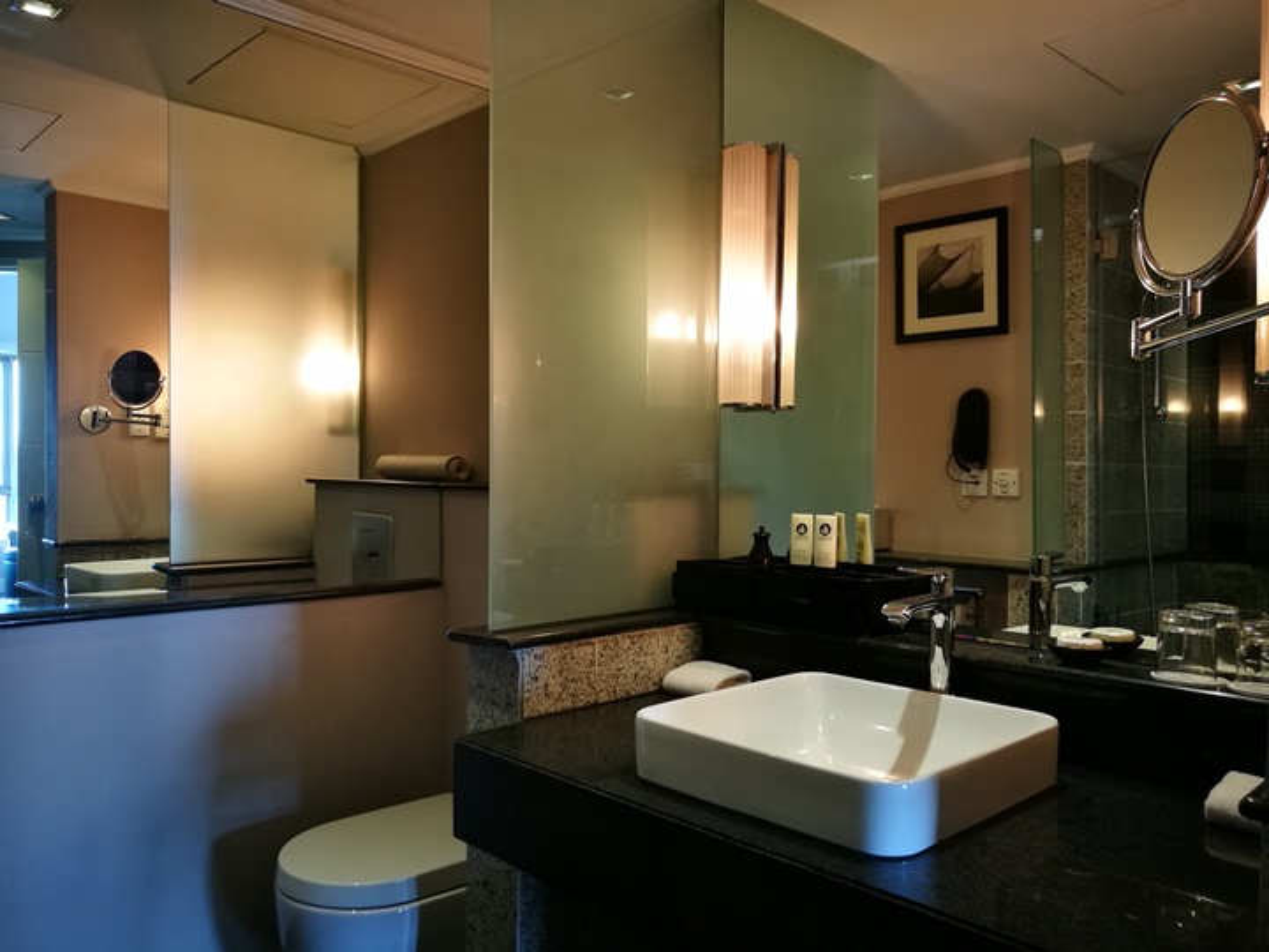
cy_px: 476
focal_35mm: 27
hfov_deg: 65.3
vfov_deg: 51.4
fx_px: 990
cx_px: 634
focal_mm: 4.5
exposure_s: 1/33.3
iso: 250
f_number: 2.2
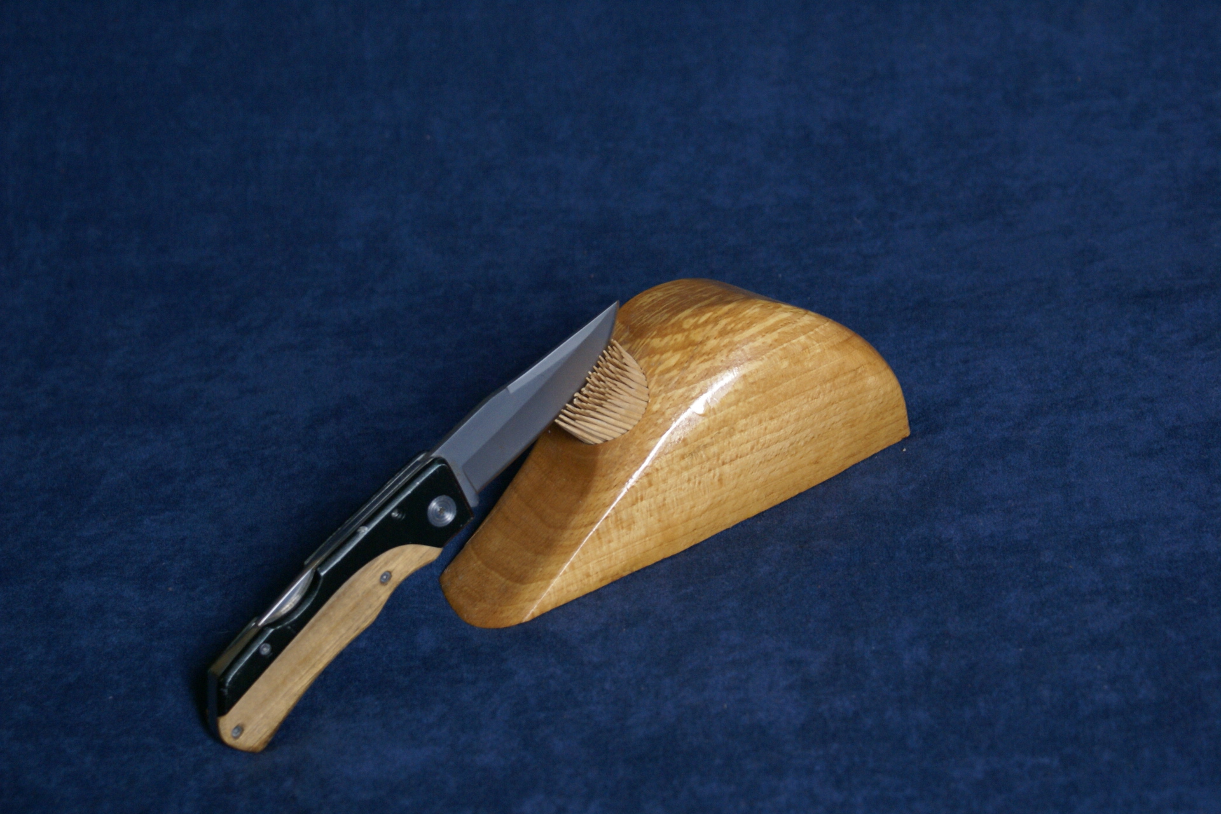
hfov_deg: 27.0
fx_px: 2544
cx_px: 610
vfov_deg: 18.2
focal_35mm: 75
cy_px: 407
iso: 400
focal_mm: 50
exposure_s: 1/15
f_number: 5.6
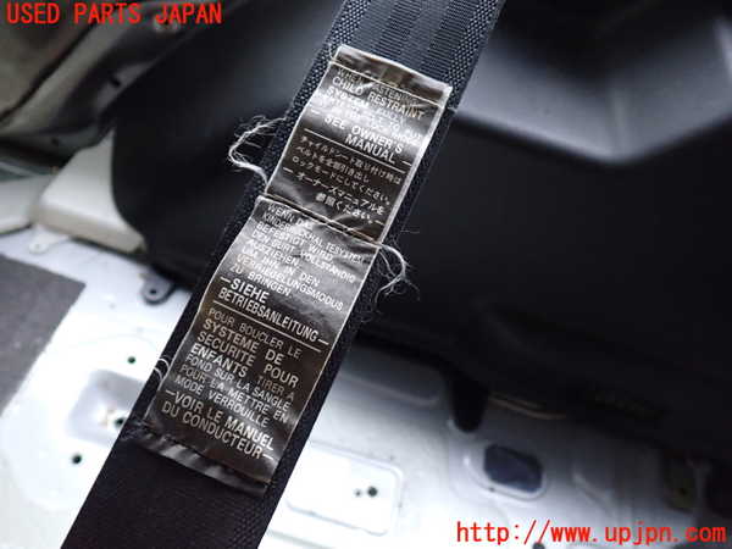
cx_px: 366
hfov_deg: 60.0
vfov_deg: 46.8
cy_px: 274
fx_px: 634
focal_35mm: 30
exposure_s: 1/15
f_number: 2.3
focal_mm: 5.4
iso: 800
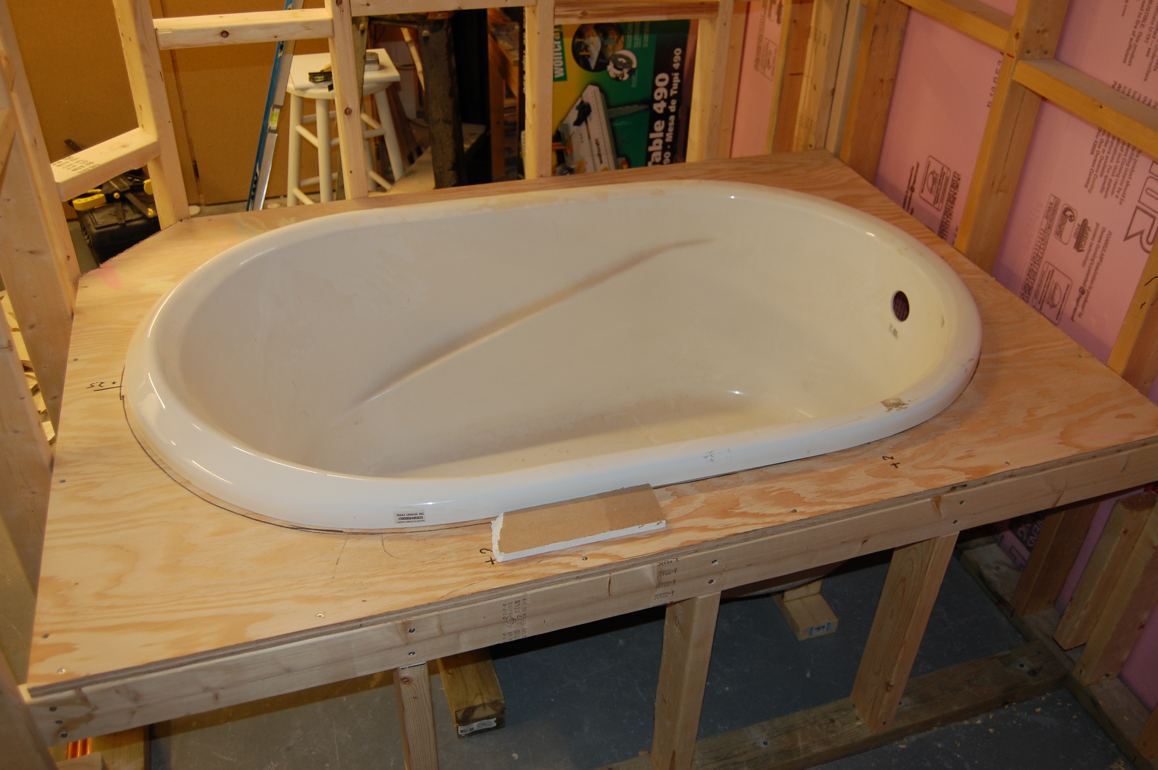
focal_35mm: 30
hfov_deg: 62.0
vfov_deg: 43.5
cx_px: 579
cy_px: 385
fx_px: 964
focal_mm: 20
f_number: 3.8
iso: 400
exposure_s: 1/60
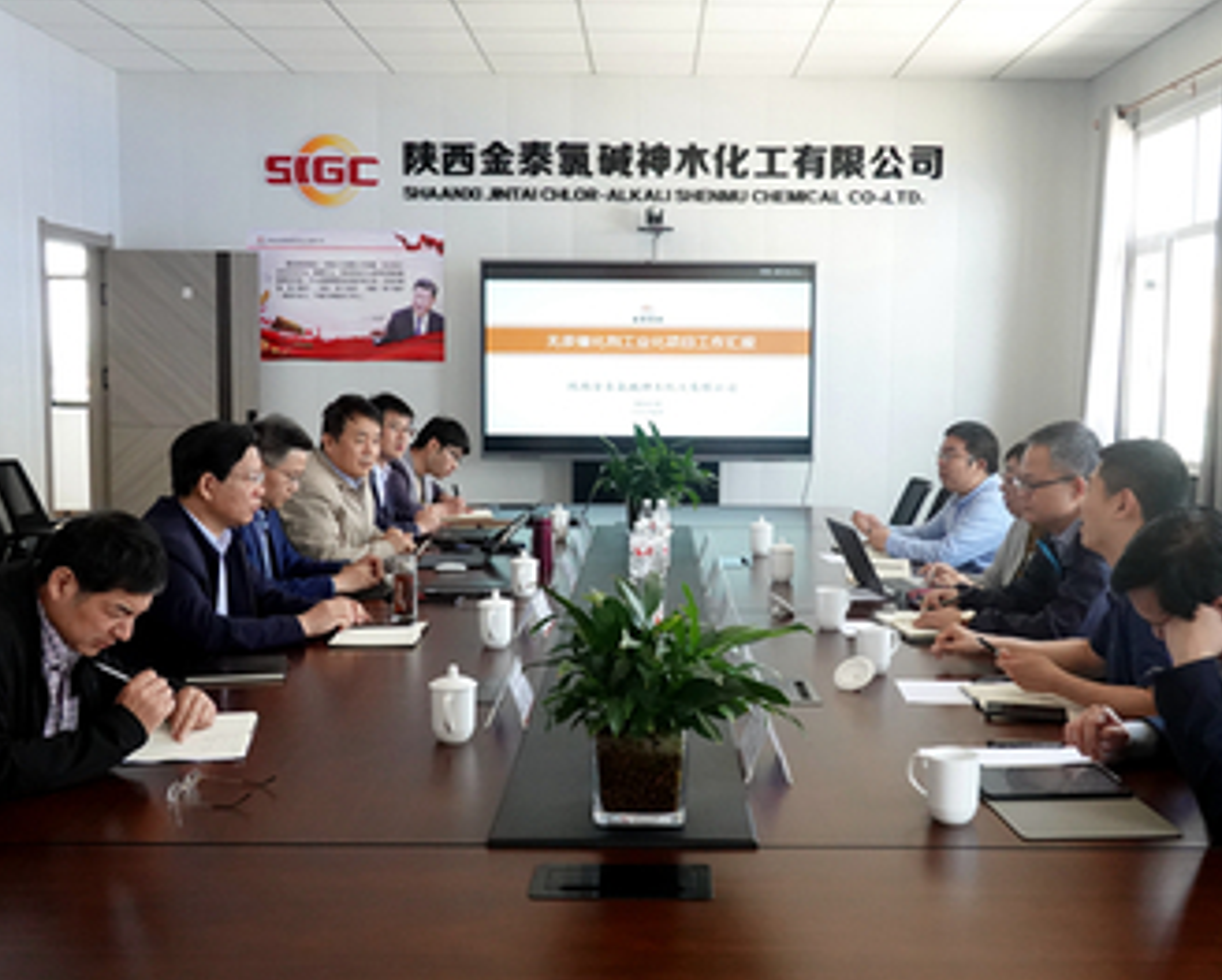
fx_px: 1448
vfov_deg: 37.4
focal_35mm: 40
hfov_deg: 45.7
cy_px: 488
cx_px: 667
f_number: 3.5
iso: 2000
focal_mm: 13.03
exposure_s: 1/200
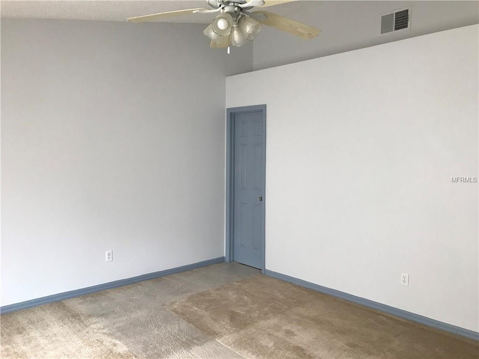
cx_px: 240
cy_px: 180
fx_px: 387
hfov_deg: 63.4
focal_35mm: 28
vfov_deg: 49.7
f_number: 1.8
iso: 20
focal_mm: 3.99
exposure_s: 1/30
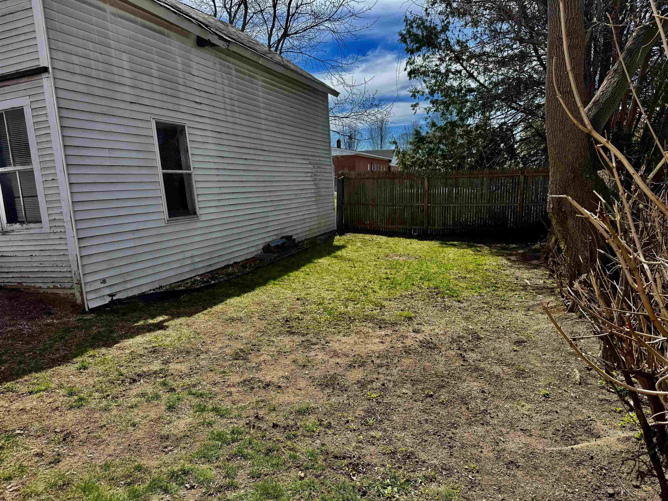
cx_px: 334
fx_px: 463
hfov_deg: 71.6
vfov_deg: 56.8
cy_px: 250
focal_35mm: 24
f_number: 1.78
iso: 80
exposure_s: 1/3247
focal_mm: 6.76
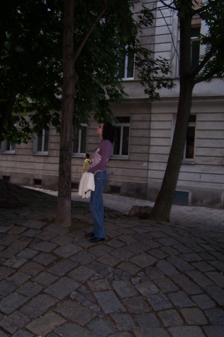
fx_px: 374
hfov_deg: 33.3
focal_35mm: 40
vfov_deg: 48.5
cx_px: 99
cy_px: 170
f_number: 2.8
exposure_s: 1/60
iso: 80
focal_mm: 6.3
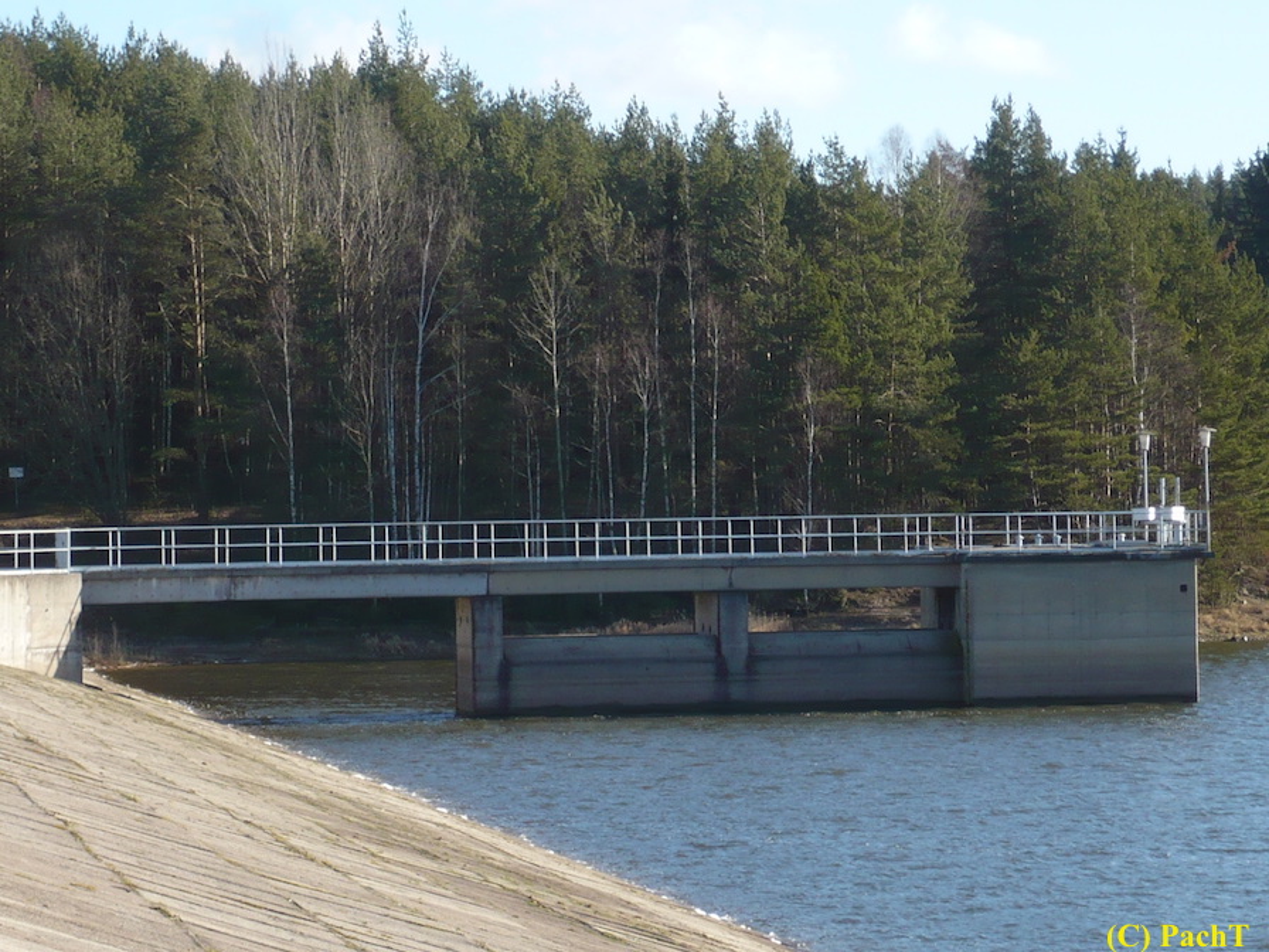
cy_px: 476
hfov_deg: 13.7
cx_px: 634
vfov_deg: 10.3
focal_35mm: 144
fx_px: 5279
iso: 100
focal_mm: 17.4
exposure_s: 1/250
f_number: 5
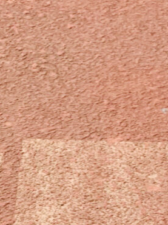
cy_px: 468
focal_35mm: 180
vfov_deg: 10.1
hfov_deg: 8.2
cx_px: 25
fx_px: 1166
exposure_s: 1/529
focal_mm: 4.25
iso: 25
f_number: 1.8
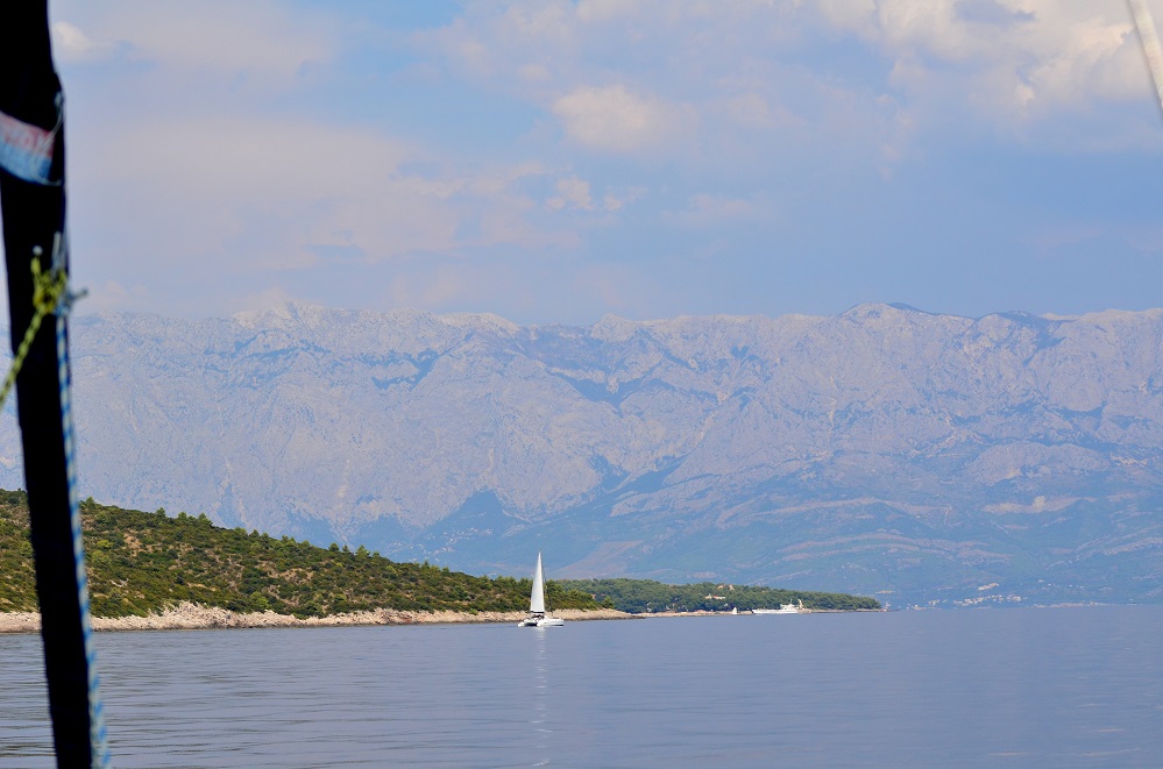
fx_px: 3384
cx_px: 582
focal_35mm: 105
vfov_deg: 13.0
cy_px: 384
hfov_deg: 19.5
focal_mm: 70
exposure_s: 1/2500
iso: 400
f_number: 5.6
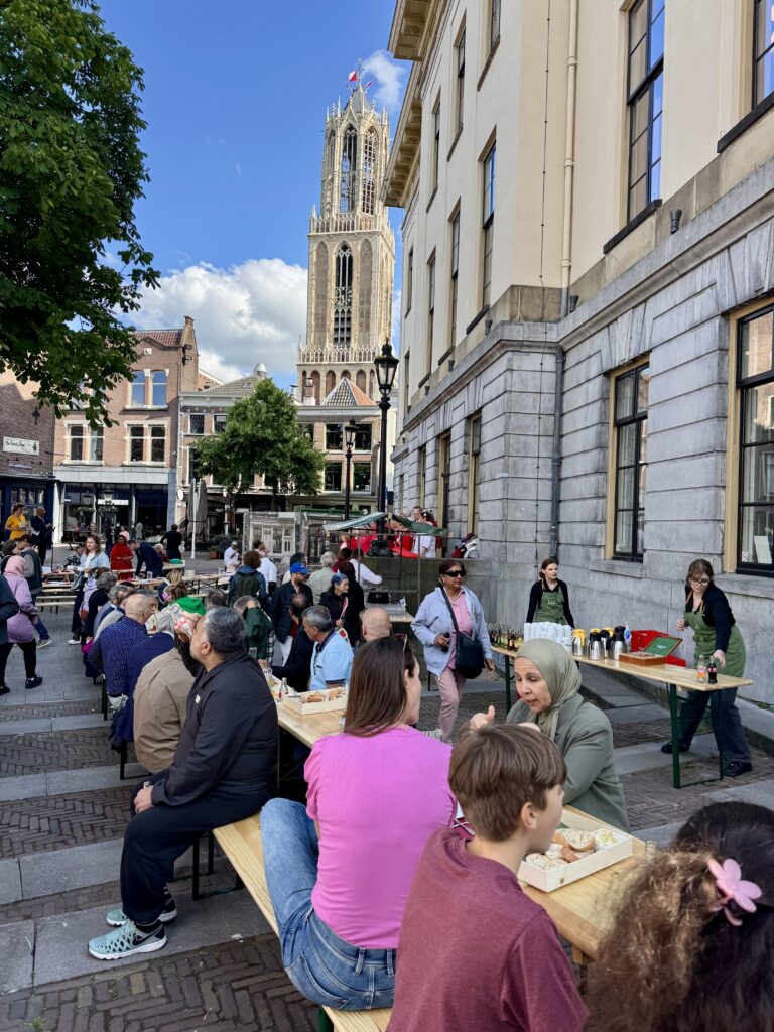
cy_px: 516
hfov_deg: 56.8
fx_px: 716
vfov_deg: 71.6
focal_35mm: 24
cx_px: 387
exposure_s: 1/1131
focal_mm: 6.76
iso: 80
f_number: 1.78
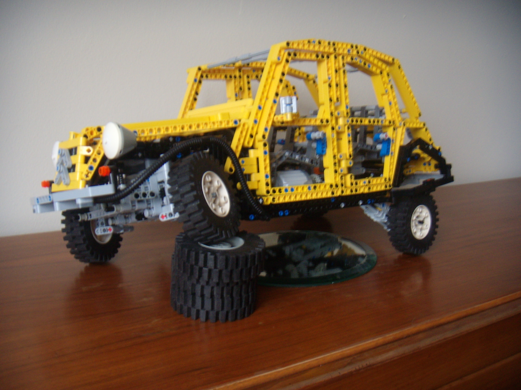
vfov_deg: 37.7
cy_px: 195
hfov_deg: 49.0
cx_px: 260
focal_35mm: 38
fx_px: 572
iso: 100
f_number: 3.5
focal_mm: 6.4
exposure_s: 1/8.74
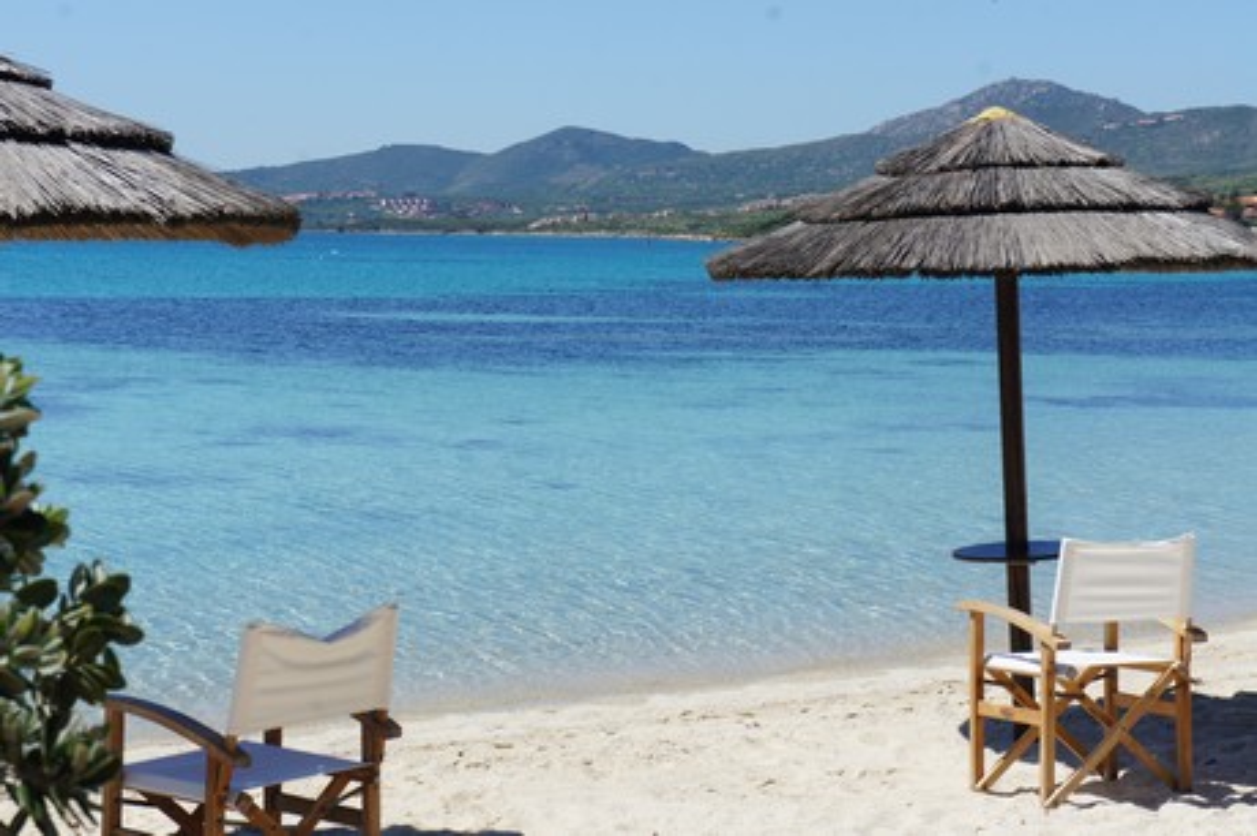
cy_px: 418
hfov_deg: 24.6
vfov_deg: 16.5
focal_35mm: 82
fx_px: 2878
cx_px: 628
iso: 200
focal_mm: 55
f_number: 13
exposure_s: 1/250
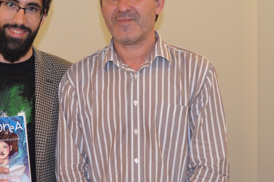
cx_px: 59
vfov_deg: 14.8
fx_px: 699
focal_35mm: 92
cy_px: 96
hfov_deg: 21.9
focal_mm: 26
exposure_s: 1/60
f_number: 4
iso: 1600
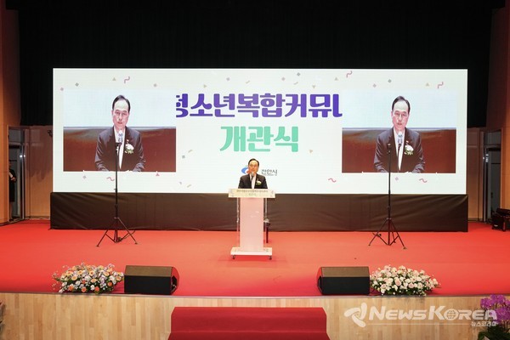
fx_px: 453
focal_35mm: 32
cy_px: 170
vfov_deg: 41.1
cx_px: 255
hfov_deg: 58.7
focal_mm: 32
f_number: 6.3
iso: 2500
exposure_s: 1/250
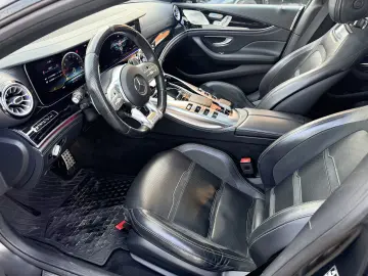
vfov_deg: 56.8
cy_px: 138
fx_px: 255
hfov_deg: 71.6
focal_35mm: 24
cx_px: 184
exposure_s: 1/124
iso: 200
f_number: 1.78
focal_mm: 6.76
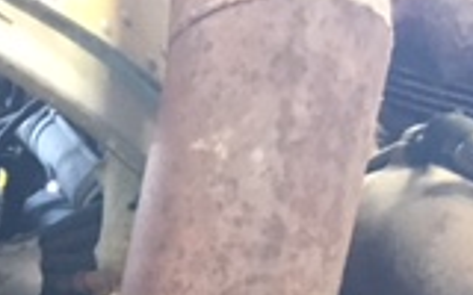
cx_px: -372
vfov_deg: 9.7
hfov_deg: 14.8
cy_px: 634
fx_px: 1586
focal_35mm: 123
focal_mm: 4.15
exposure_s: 1/17
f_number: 2.2
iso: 200
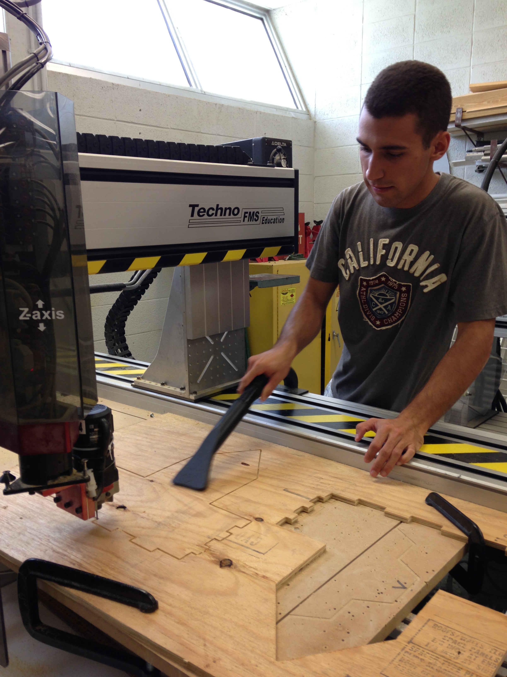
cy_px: 338
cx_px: 254
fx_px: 644
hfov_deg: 42.9
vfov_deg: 55.4
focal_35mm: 33
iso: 50
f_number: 2.4
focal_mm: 4.13
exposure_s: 1/20
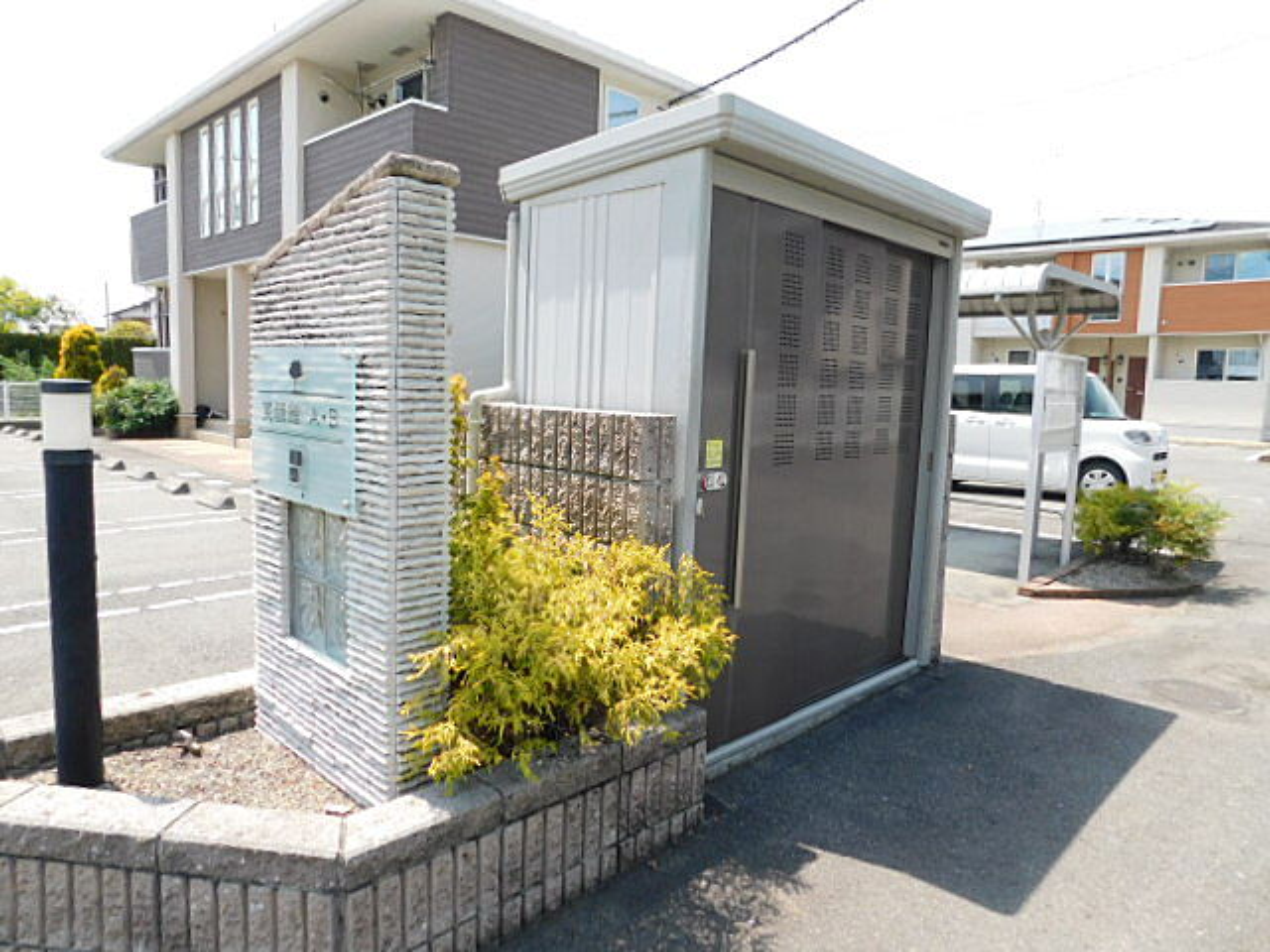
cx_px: 635
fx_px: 844
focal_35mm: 23
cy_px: 476
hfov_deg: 73.9
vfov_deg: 58.9
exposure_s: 1/800
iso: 125
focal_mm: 4
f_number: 3
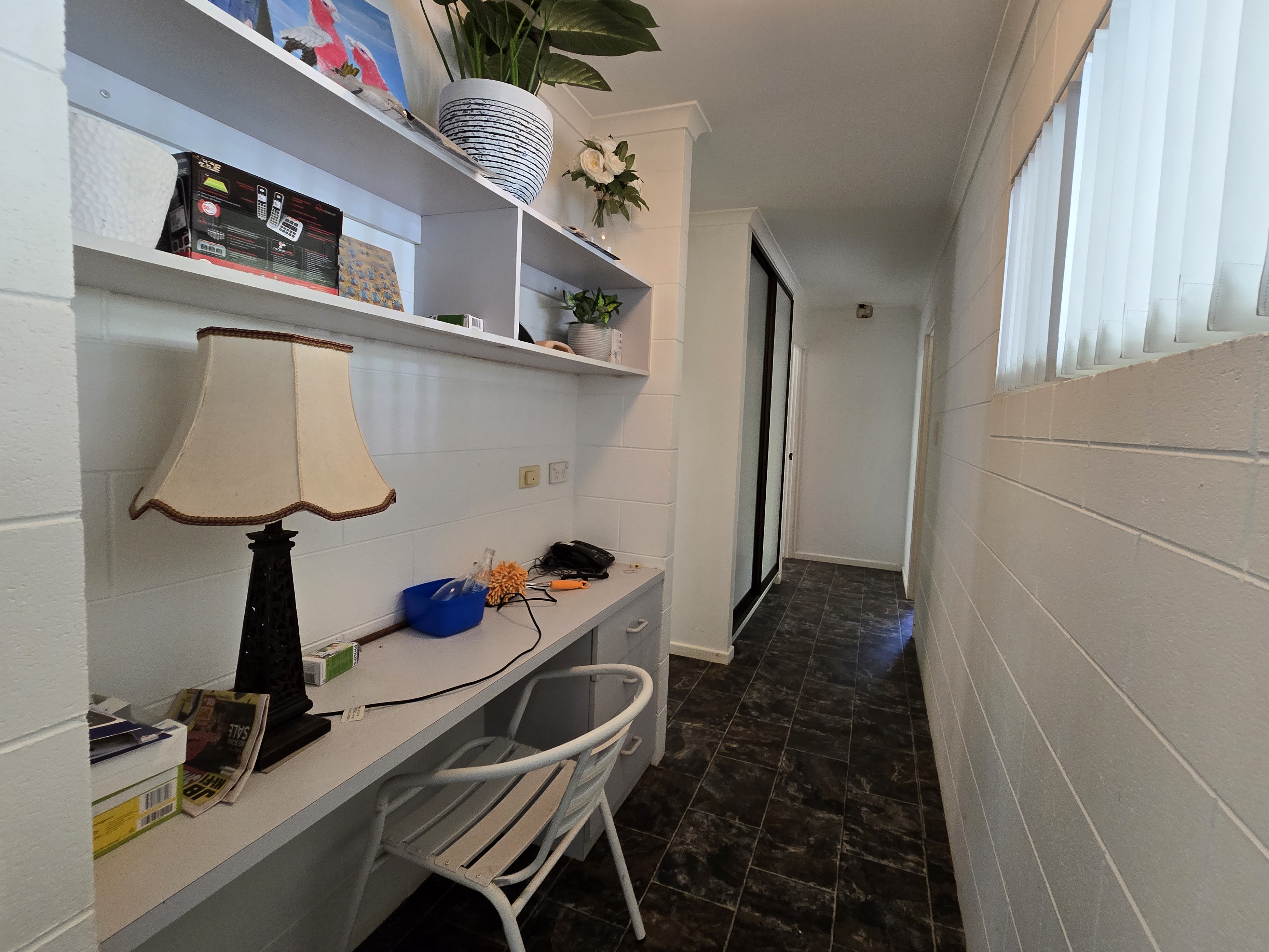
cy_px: 462
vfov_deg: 85.7
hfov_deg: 101.9
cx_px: 683
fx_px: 513
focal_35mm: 14
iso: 250
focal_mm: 2.2
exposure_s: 1/50
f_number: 2.2
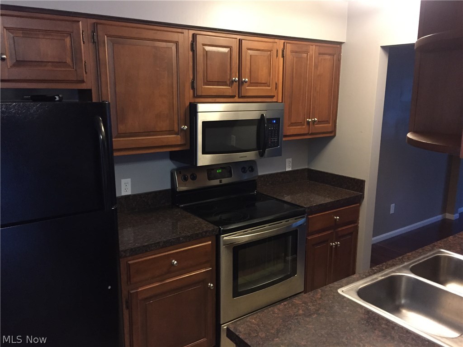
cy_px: 174
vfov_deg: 48.2
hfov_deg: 61.7
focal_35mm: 29
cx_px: 232
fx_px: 388
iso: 250
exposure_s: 1/15
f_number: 2.2
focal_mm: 4.15
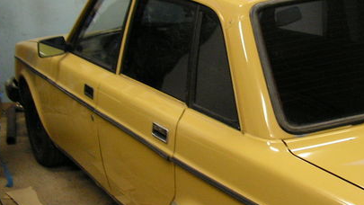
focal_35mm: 62
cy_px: 86
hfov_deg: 33.1
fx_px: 599
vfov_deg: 19.4
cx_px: 274
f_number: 3.2
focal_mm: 6
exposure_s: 1/13
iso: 200
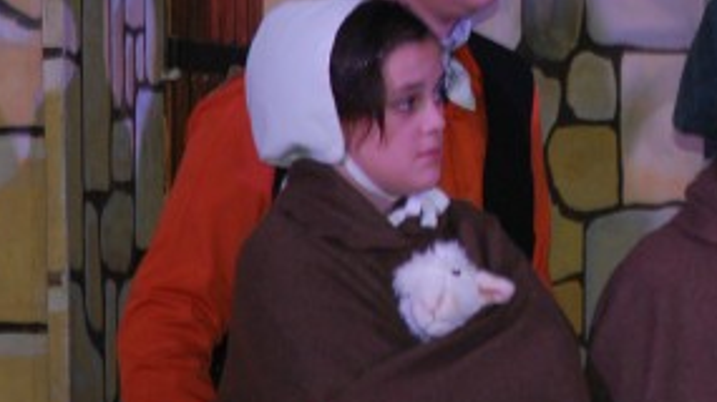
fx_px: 10091
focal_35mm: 531
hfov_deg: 4.1
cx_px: 654
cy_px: 134
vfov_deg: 2.3
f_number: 5.3
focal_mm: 150
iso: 800
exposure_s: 1/60
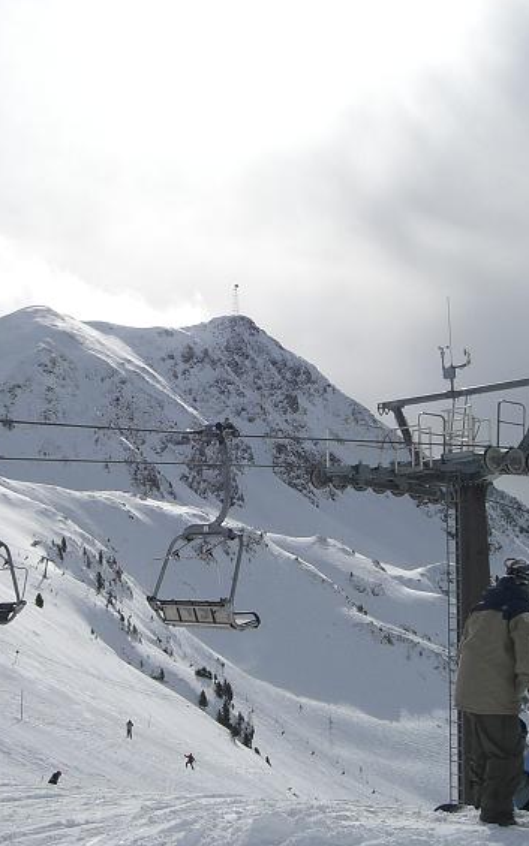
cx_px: 201
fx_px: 1315
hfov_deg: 22.7
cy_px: 434
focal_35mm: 57
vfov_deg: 35.7
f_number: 4.4
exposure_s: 1/2000
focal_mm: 6.3
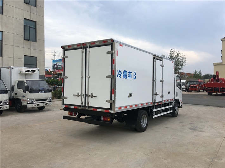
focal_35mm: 29
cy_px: 84
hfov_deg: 61.7
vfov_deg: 48.2
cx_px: 112
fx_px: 188
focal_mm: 4.15
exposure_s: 1/509
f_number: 2.2
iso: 25
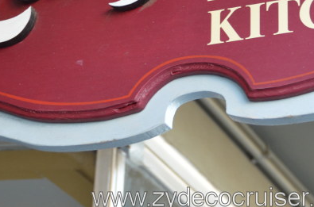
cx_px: 220
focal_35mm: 179
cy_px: -30
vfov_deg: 7.6
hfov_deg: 11.5
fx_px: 1557
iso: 450
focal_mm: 46
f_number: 4.5
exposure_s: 1/60
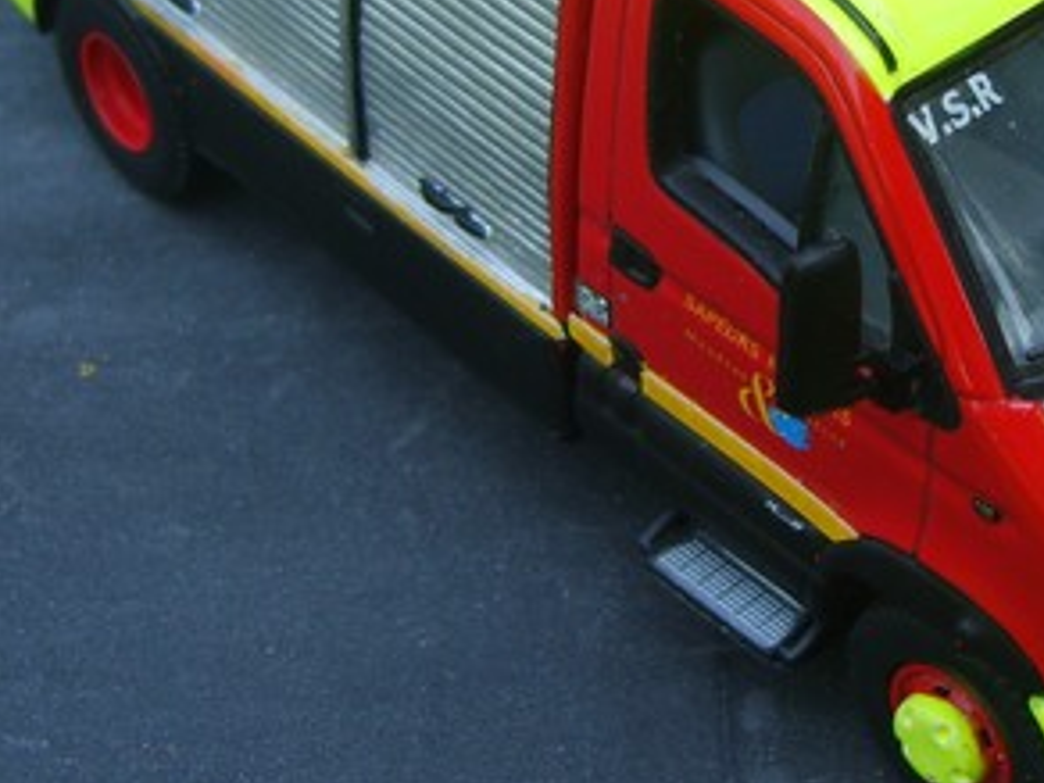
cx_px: 797
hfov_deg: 20.3
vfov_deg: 15.3
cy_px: 100
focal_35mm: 96
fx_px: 2895
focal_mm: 7.4
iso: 50
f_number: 2.8
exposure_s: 1/180
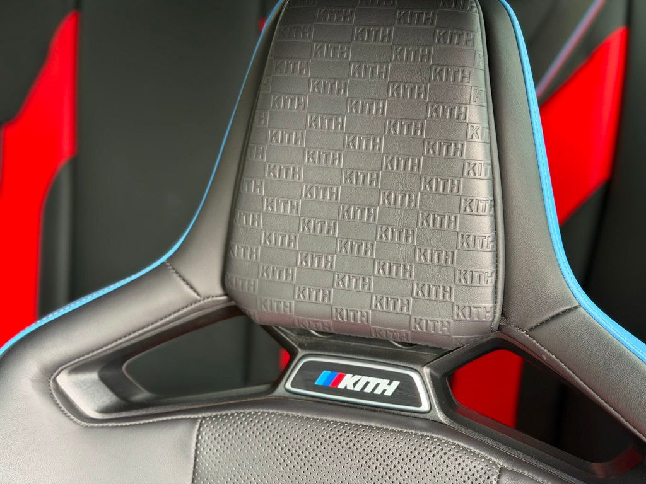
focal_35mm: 48
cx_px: 323
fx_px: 896
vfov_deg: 30.3
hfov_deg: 39.7
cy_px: 242
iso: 100
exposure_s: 1/70
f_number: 1.78
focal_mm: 6.76
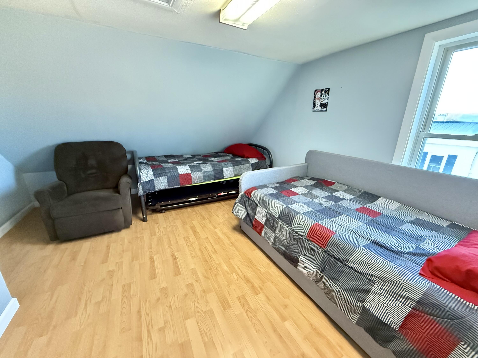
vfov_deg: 85.7
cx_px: 239
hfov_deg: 102.1
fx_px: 193
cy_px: 179
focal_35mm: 14
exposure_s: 1/40
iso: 1600
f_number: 2.2
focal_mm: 2.22
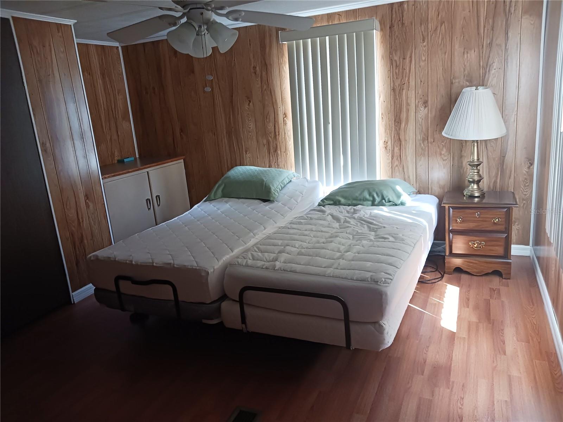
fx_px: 439
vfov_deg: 51.4
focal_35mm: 27
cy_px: 211
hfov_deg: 65.3
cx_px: 282
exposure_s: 1/25
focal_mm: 4
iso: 400
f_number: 1.8
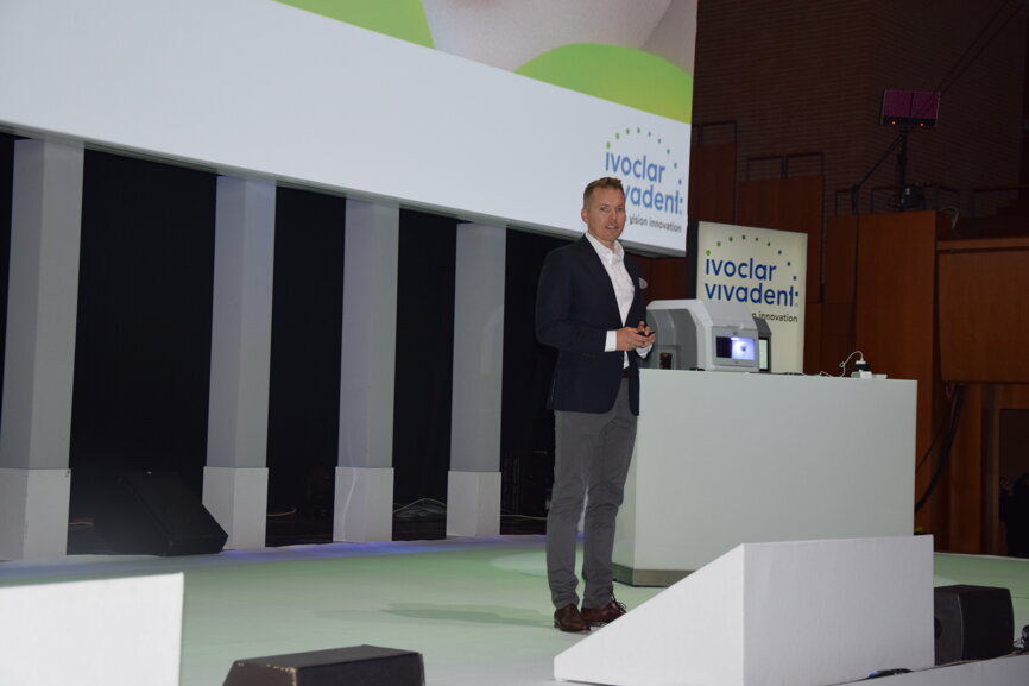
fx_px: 1800
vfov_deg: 21.6
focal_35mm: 63
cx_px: 514
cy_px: 343
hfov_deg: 31.9
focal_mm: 42
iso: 1000
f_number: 4.8
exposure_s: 1/60
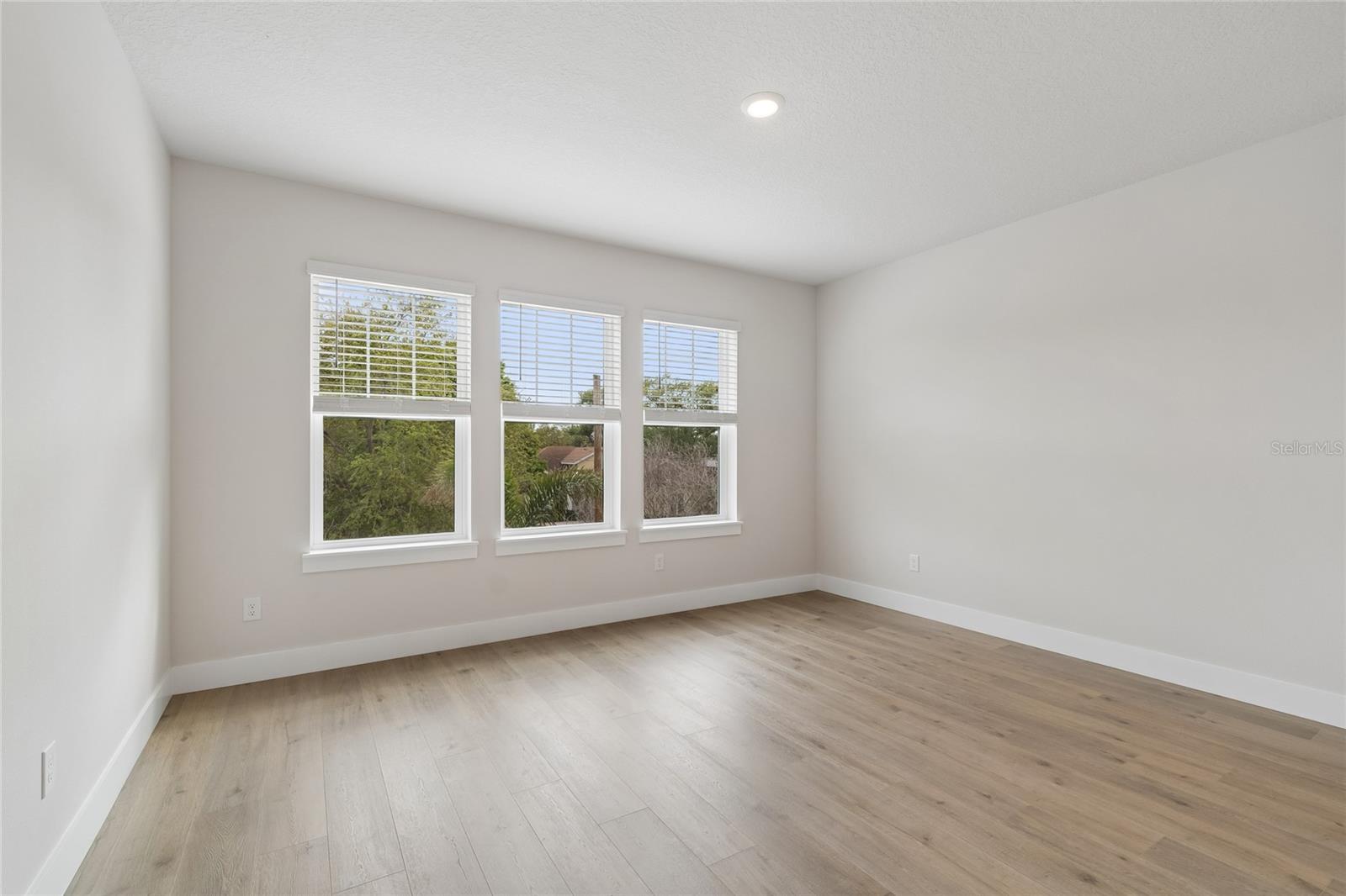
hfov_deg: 100.4
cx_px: 673
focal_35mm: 15
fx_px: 561
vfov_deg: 77.3
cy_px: 448
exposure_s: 1/50
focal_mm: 10
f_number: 7.1
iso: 100
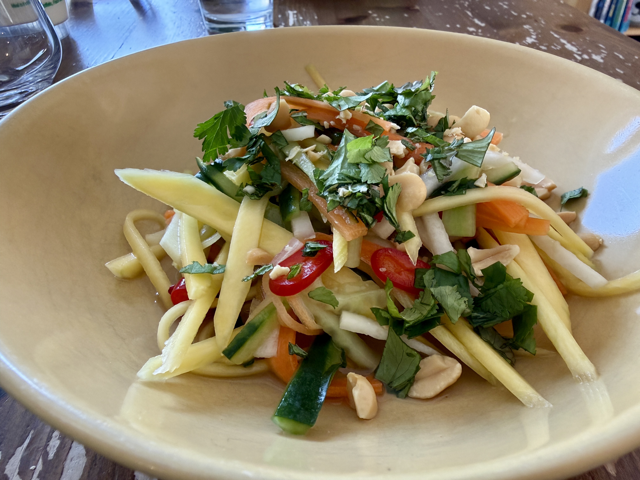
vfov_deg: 56.8
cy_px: 240
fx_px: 444
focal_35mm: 24
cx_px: 320
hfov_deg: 71.6
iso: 250
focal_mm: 2.22
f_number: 2.2
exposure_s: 1/99
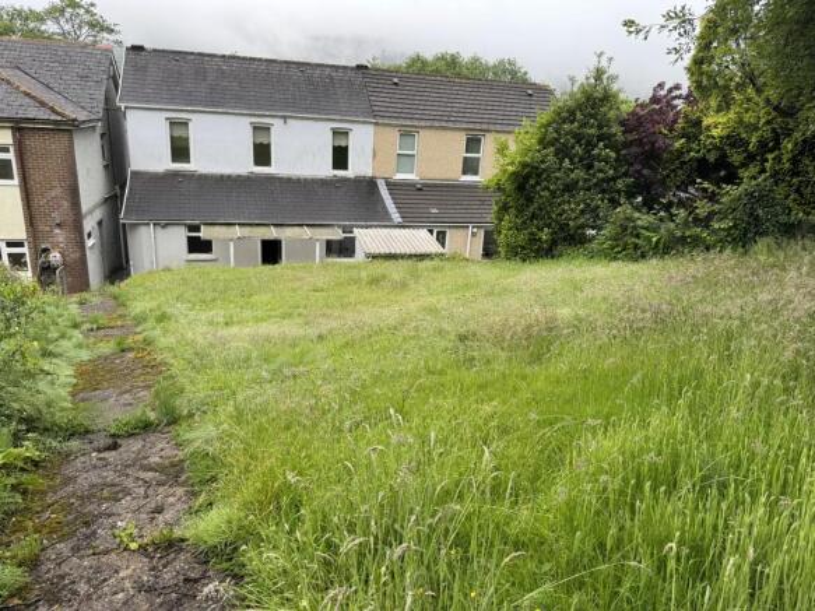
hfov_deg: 71.6
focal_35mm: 24
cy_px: 306
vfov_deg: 56.8
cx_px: 408
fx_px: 565
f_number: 1.78
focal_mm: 6.76
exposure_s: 1/553
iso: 80
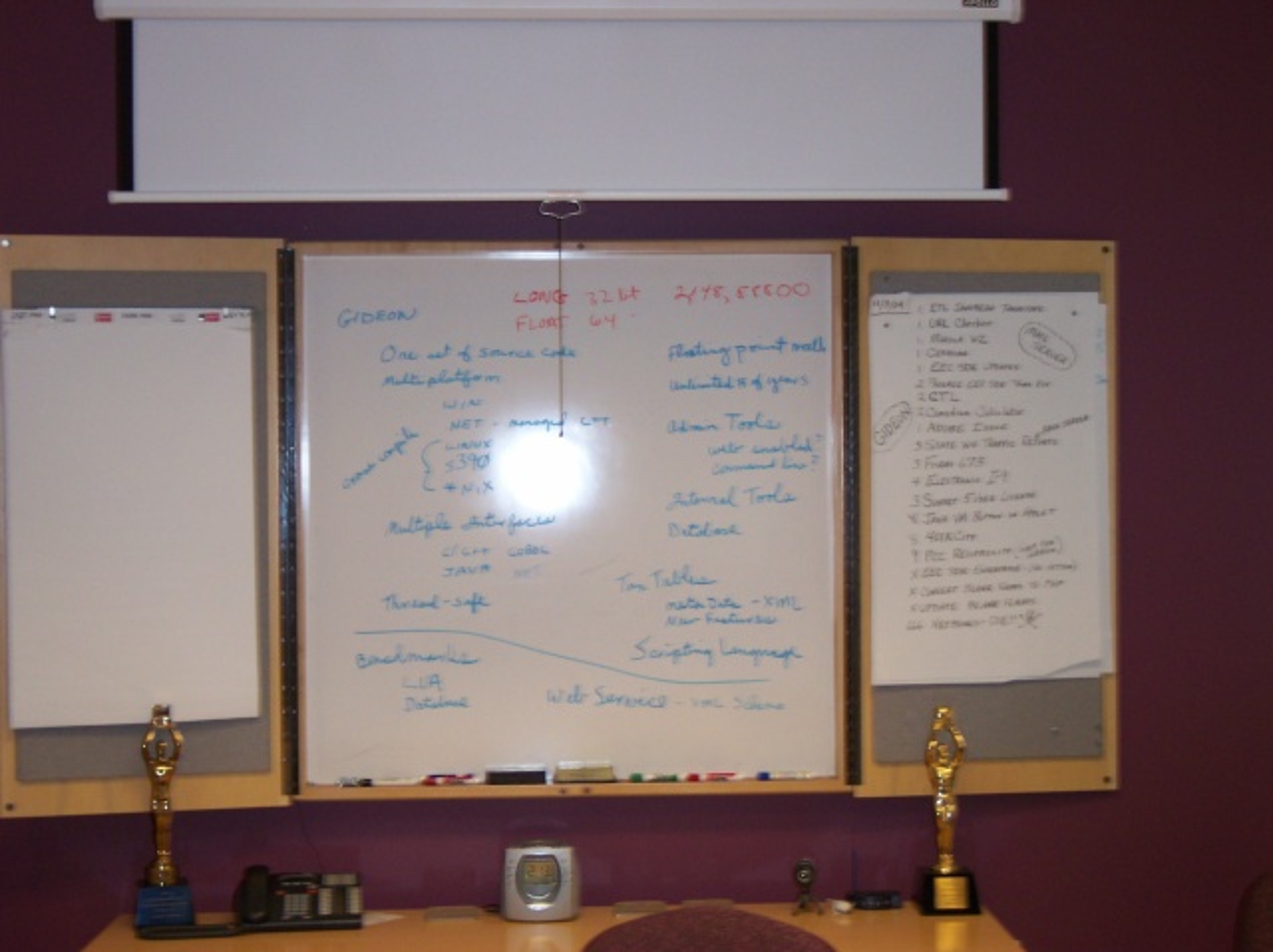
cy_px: 476
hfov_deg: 30.7
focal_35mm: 63
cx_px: 636
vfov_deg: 23.3
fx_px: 2315
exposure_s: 1/45
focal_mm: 13.3
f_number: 3.4
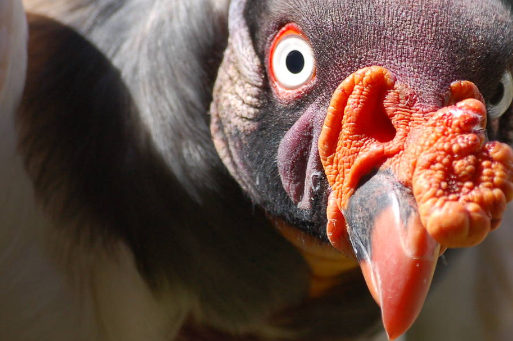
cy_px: 138
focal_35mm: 513
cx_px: 379
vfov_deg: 2.7
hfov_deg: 4.0
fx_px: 7302
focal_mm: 195
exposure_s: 1/1000
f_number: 5
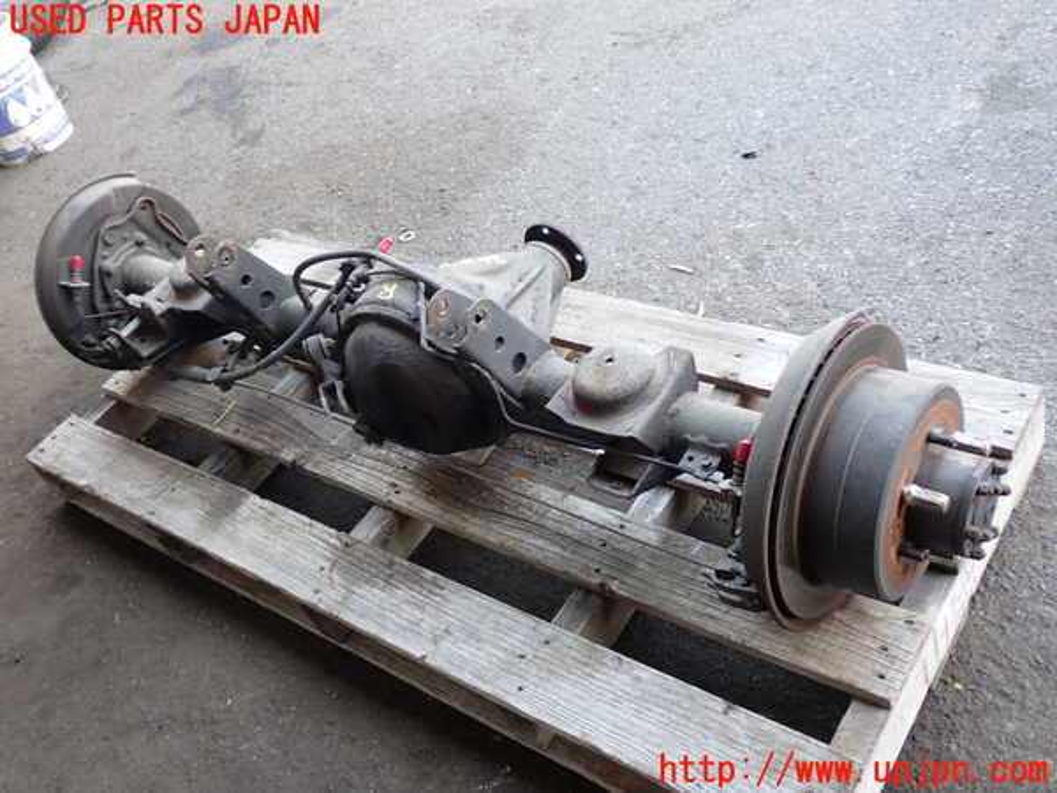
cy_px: 396
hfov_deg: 51.4
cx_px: 528
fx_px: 1099
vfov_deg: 39.7
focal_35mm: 36
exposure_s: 1/60
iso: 200
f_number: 2.5
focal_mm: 6.37
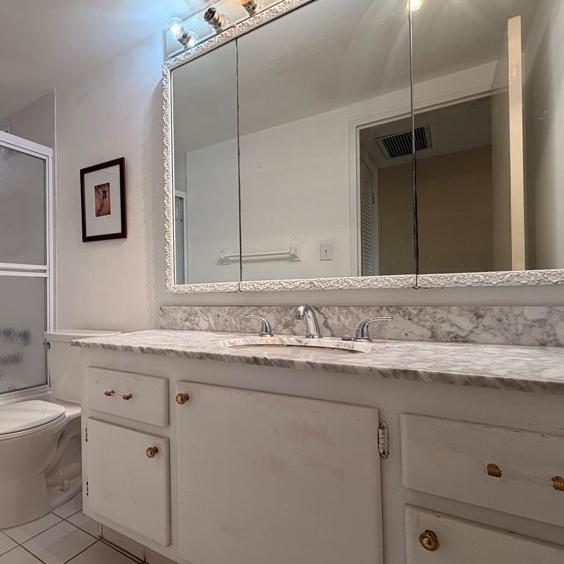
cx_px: 136
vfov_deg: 72.1
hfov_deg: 67.2
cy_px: 292
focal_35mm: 21
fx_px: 387
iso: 80
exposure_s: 1/120
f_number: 2.2
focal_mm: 2.22
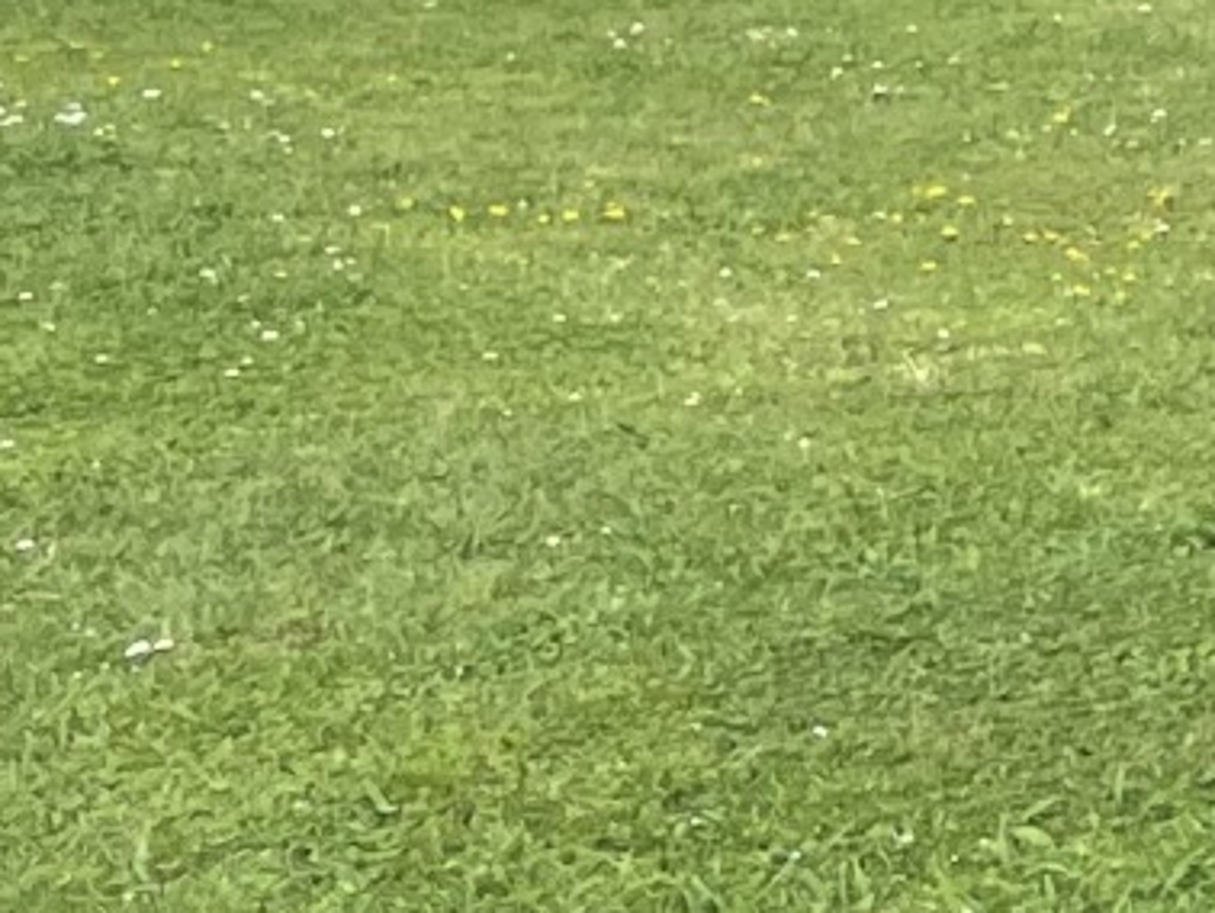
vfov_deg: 8.0
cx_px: 3822
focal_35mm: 176
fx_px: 6181
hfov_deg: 8.9
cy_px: -1045
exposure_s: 1/910
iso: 32
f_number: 1.6
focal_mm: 4.2
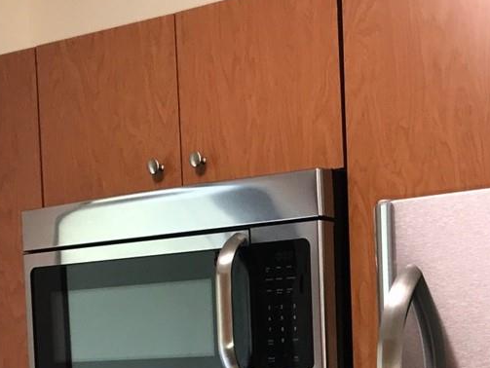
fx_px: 1261
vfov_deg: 15.8
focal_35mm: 89
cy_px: 483
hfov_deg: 21.4
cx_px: 470
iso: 32
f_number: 1.8
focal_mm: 3.99
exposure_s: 1/30
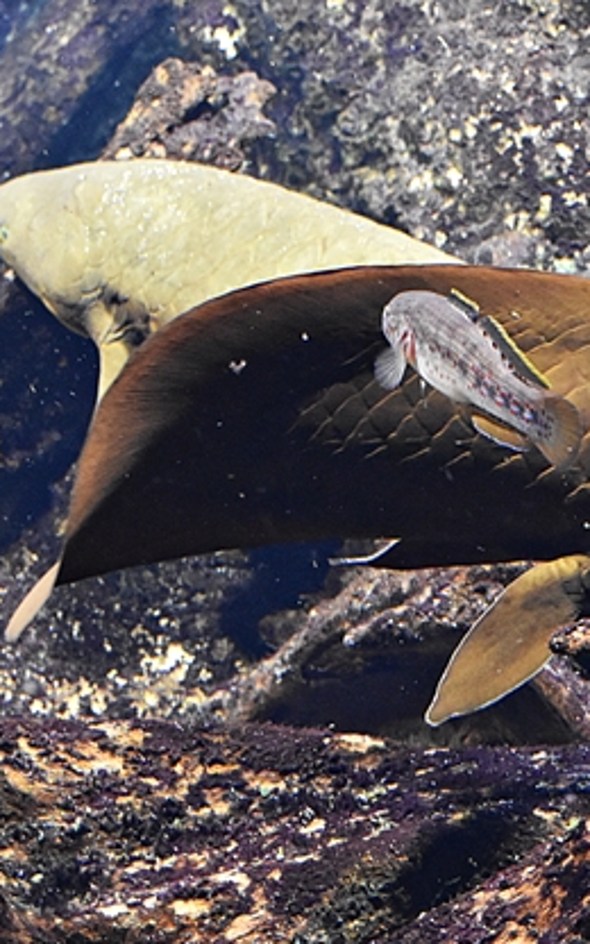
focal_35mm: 128
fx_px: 3293
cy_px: 537
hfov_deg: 10.2
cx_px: 588
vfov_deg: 16.3
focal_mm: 34
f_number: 6.3
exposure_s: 1/15
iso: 2500
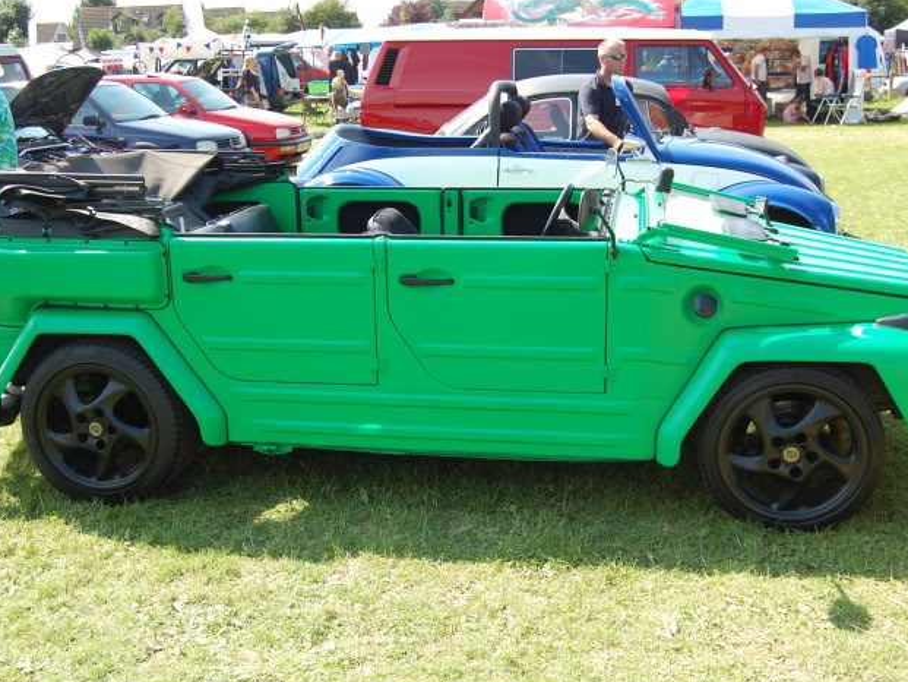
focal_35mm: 43
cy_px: 337
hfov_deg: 44.2
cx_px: 416
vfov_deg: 33.9
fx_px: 1118
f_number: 6.3
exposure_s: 1/160
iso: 200
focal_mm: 23
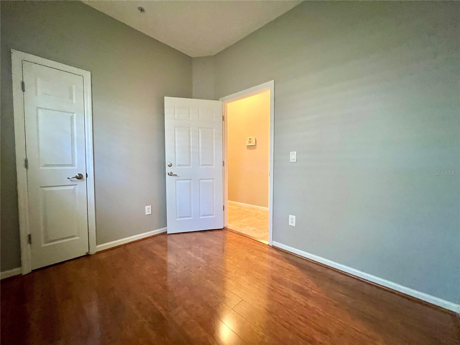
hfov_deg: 106.2
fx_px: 173
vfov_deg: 89.9
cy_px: 172
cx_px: 230
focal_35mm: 13
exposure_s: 1/60
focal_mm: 1.57
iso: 640
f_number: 1.8
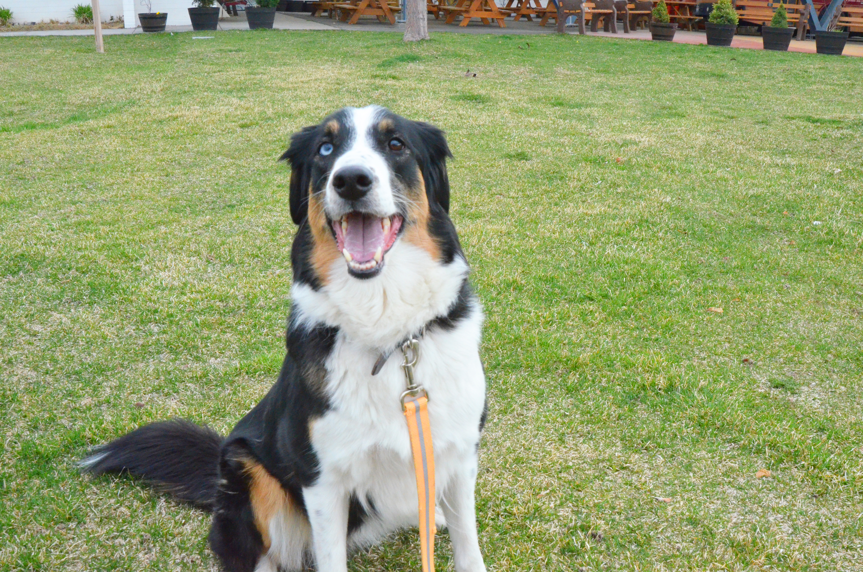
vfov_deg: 36.7
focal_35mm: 36
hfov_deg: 53.2
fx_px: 861
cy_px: 286
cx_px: 432
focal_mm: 24
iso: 3200
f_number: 13
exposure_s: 1/640
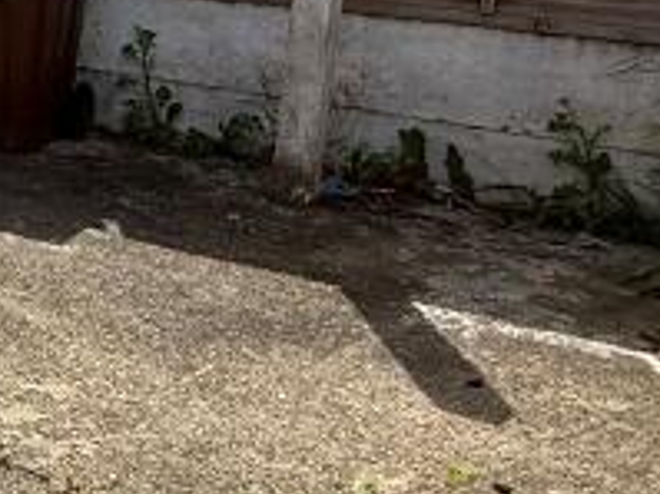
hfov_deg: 20.1
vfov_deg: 20.1
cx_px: -507
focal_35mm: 72
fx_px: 1372
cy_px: 56
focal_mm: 2.22
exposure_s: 1/799
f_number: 2.2
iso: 50
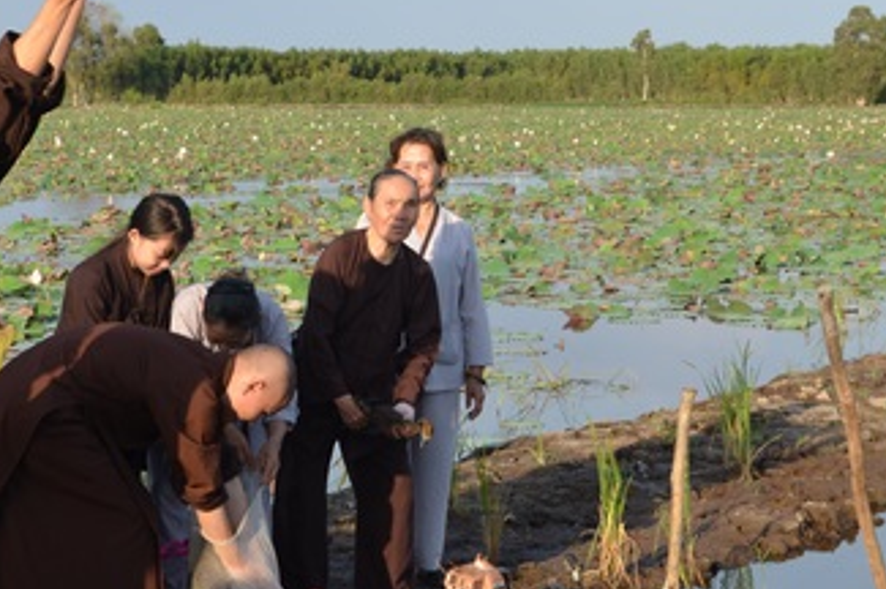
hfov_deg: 19.5
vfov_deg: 12.9
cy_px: 70
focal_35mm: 105
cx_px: 425
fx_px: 2582
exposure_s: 1/400
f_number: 10
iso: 250
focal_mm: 35
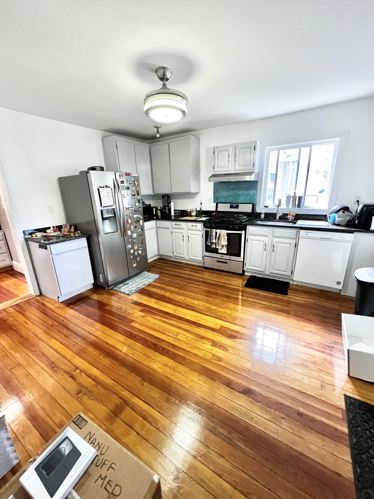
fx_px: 187
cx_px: 187
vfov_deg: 106.2
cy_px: 250
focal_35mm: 13
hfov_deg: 89.9
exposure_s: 1/60
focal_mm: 1.57
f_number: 1.8
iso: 500
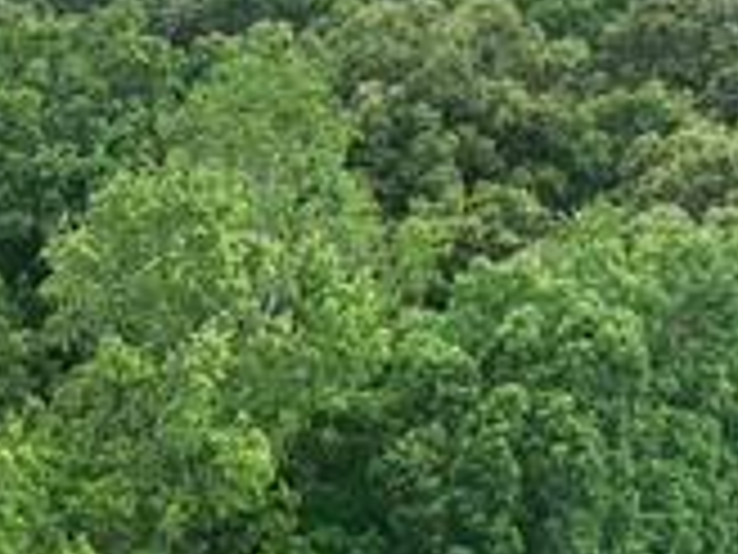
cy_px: 1106
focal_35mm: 150
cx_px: -50
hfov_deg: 12.9
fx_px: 3198
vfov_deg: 9.3
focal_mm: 12.29
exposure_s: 1/160
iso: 200
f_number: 2.8
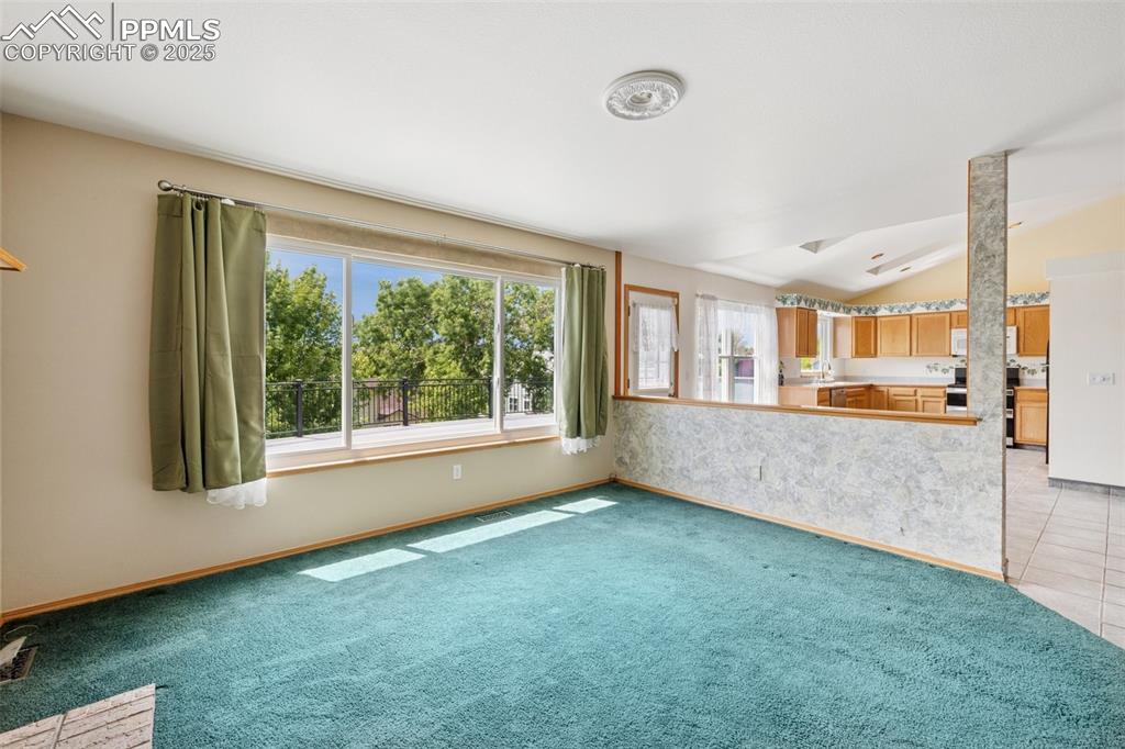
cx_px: 562
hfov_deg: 100.4
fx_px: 469
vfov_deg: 77.3
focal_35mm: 15
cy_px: 374
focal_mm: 15
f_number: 11
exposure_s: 1/10
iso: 100
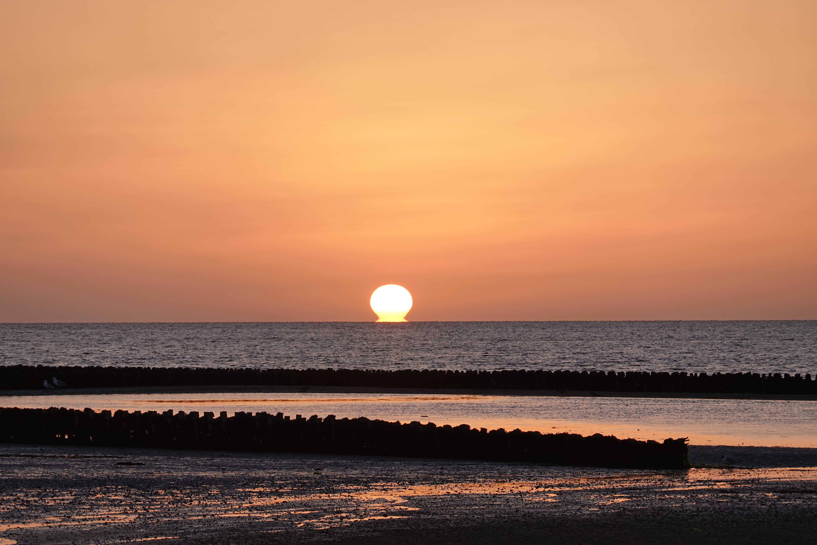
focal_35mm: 200
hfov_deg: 10.3
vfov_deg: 6.9
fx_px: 4539
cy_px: 272
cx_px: 408
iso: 125
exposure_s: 1/200
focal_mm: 72
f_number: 4.5
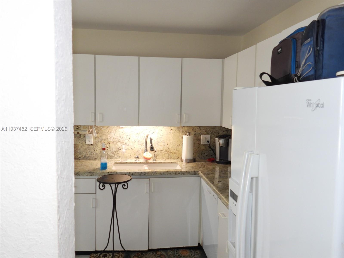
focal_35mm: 30
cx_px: 172
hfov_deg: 60.0
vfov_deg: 46.8
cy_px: 129
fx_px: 298
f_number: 3.2
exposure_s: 1/30
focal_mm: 5.4
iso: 140
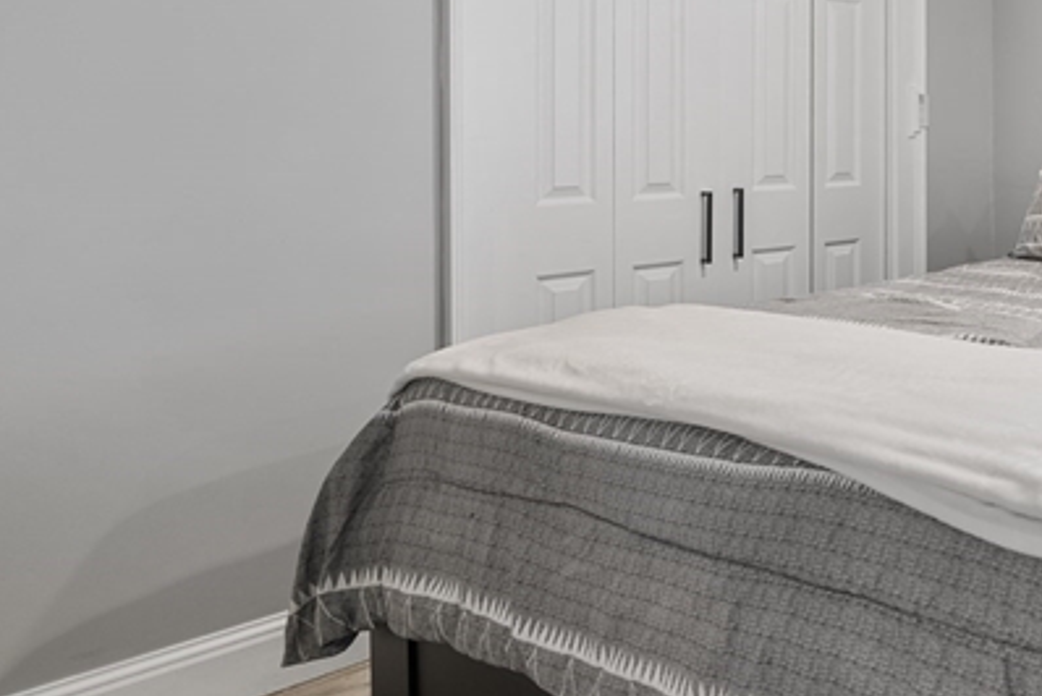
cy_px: 135
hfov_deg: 39.5
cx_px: 1231
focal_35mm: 36
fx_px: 1043
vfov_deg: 35.7
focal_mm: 14
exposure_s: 1.3
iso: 250
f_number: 7.1
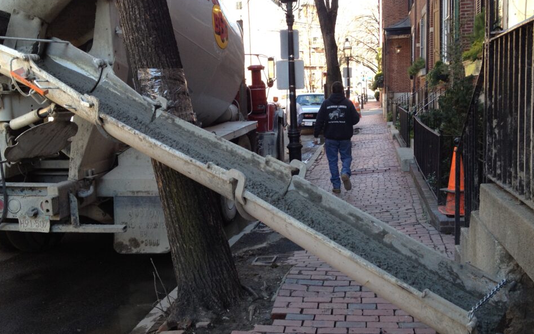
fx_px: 582
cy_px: 154
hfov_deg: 49.3
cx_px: 275
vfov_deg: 32.0
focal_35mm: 40
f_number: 2.4
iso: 80
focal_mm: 4.28
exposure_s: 1/120
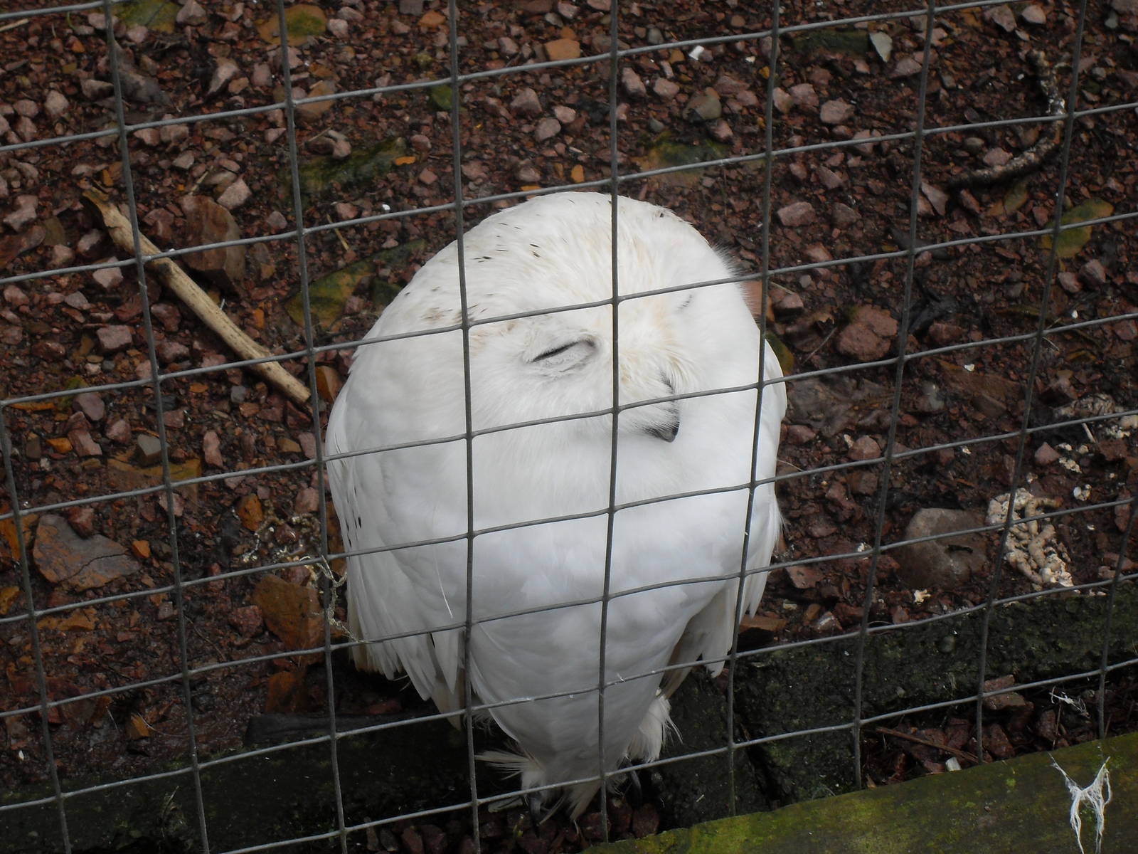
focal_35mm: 111
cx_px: 569
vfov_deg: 13.3
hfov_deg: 17.7
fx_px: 3649
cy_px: 427
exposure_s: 1/180
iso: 100
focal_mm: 18.1
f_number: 5.2
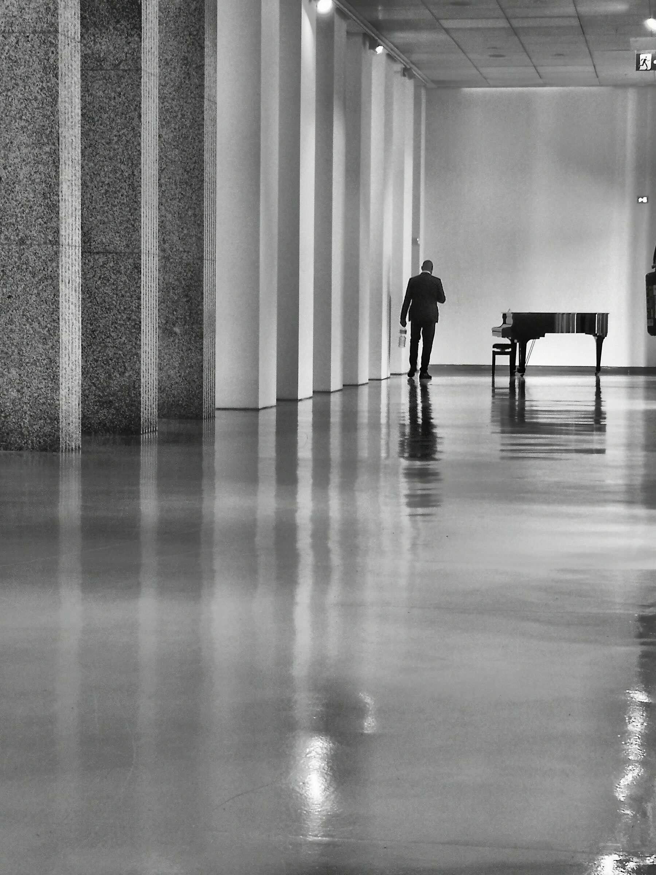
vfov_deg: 24.1
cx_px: 328
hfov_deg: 18.2
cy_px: 438
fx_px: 2047
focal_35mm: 81
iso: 64
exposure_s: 1/50
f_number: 1.6
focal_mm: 3.95
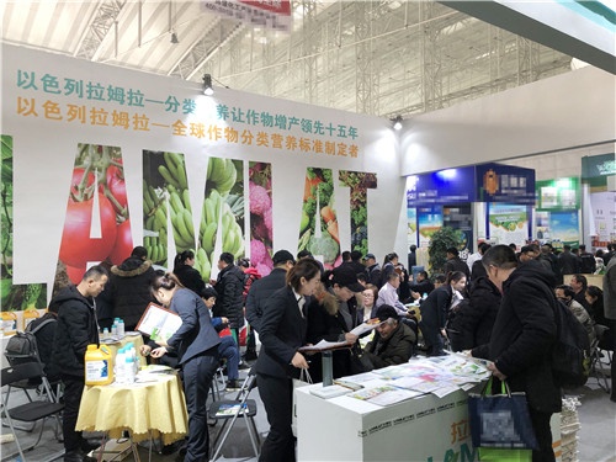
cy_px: 231
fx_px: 498
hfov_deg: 63.4
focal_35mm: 28
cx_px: 308
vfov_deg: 49.7
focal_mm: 4
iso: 32
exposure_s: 1/33
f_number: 1.8
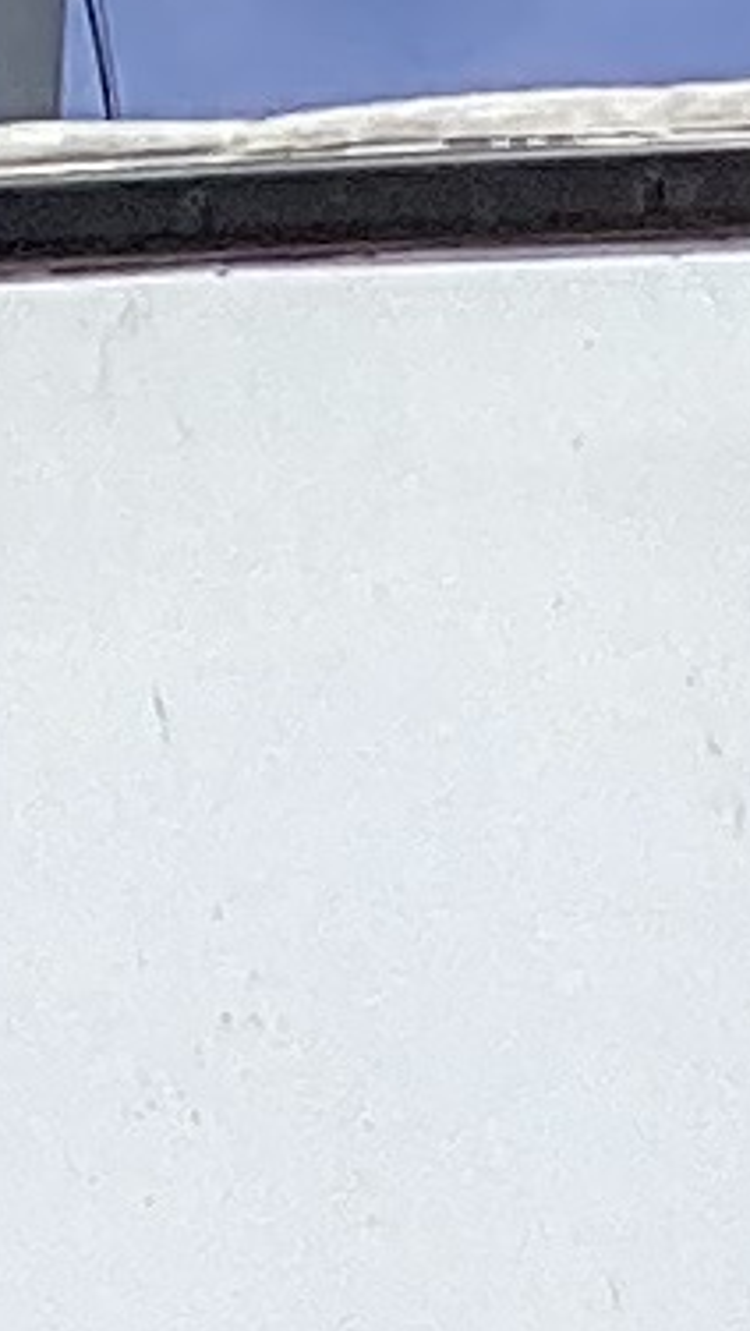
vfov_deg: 6.8
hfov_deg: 4.2
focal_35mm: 293
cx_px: 177
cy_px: 3575
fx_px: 10340
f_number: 2.4
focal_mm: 3.3
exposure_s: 1/3401
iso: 25
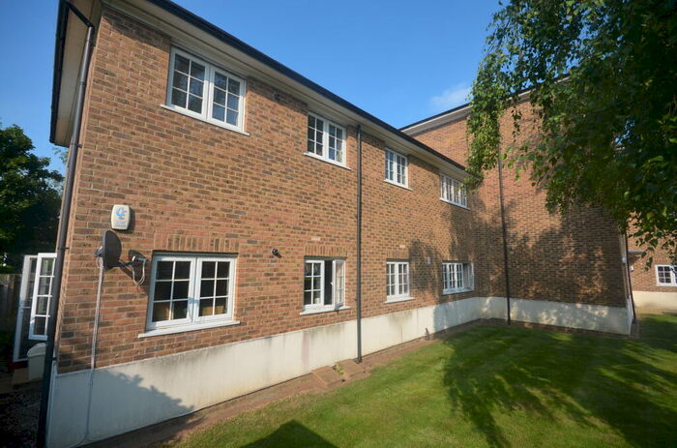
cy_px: 224
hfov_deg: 100.5
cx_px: 338
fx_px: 281
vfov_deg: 77.0
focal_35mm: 15
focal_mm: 10
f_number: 7.1
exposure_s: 1/400
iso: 200
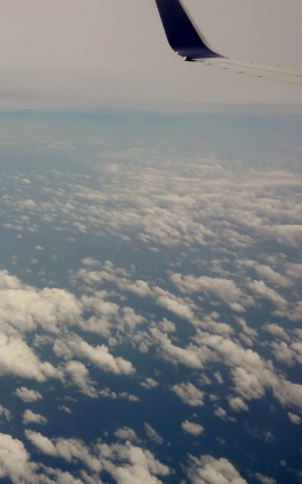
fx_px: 659
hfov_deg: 24.9
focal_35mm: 50
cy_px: 229
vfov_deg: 40.3
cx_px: 17
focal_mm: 5.5
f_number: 8
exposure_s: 1/400
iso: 100
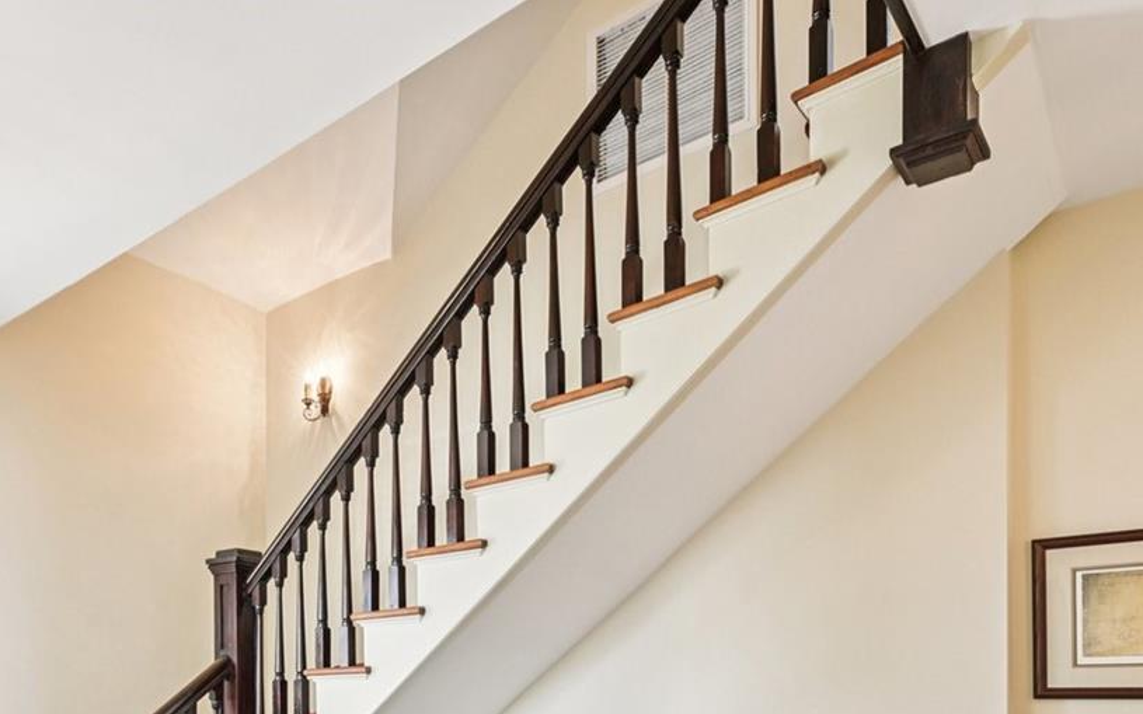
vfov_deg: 40.2
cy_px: 679
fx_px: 872
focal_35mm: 28
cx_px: 380
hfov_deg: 64.7
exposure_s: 1/10
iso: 400
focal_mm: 14
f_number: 8
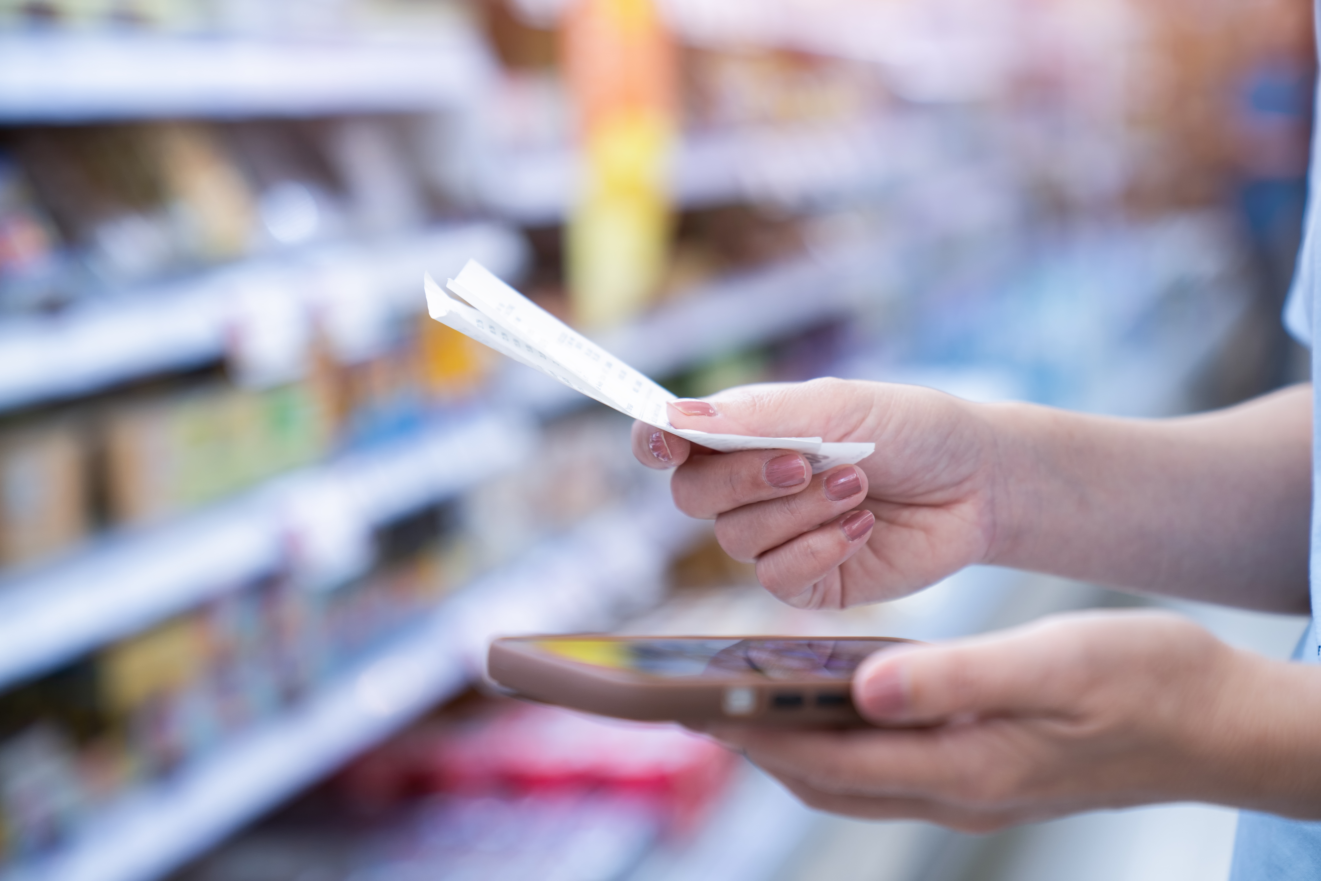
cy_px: 440
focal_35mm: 70
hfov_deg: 28.8
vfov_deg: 19.5
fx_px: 2568
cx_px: 660
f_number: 2.8
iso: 200
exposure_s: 1/200
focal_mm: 70
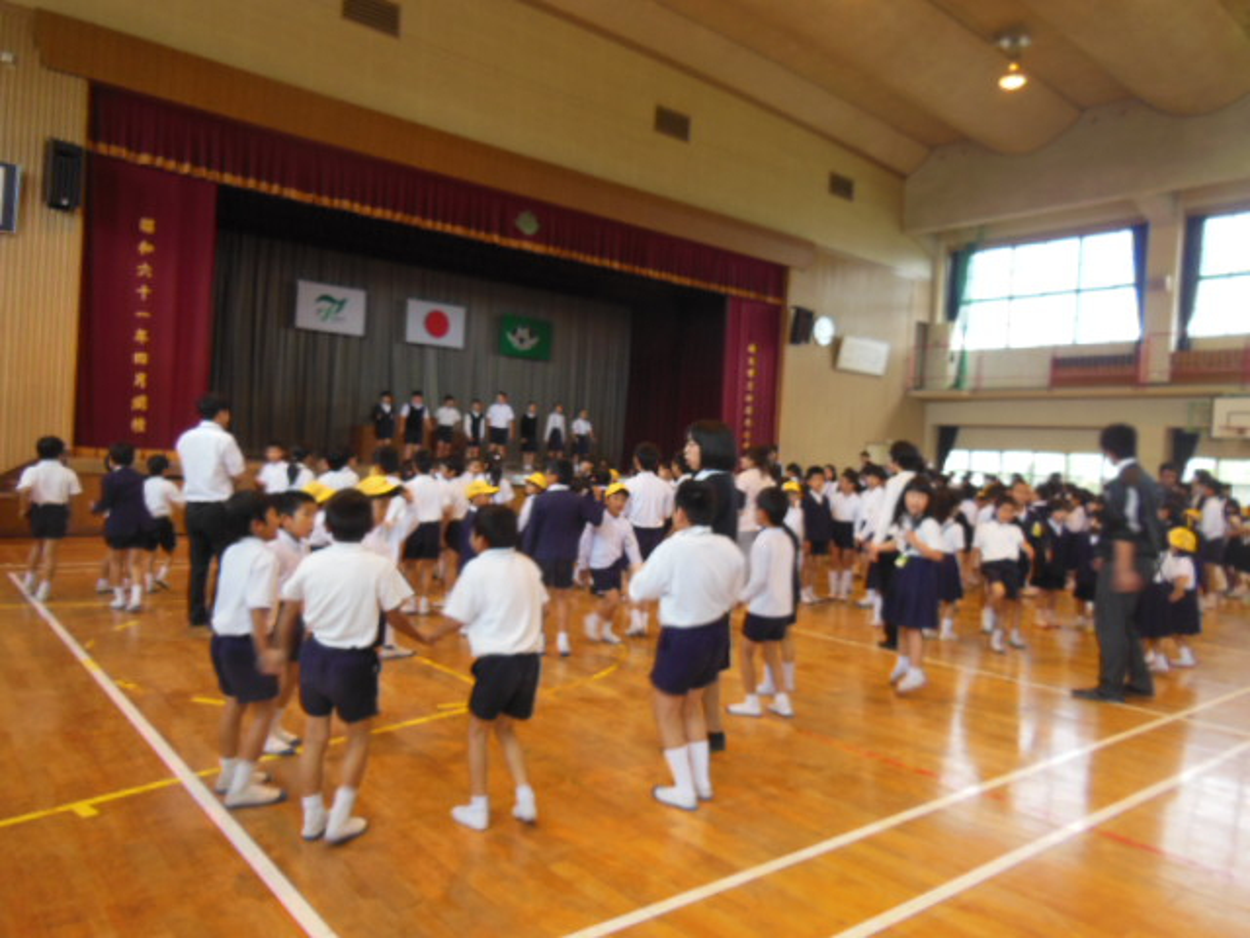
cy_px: 469
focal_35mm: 25
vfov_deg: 54.9
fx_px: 903
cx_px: 625
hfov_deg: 69.4
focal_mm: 4.5
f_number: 3.5
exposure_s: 1/30
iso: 200
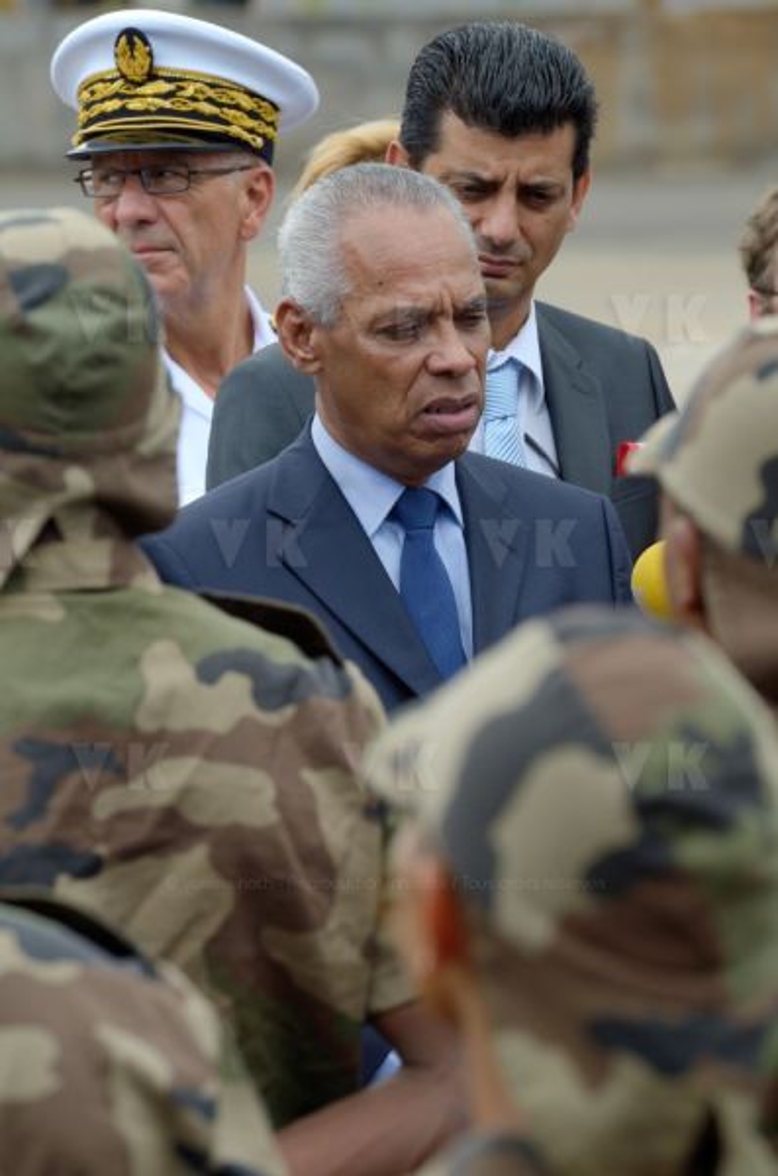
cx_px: 389
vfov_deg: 6.9
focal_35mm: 300
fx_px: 9775
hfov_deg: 4.6
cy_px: 588
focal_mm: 200
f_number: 8
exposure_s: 1/400
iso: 200
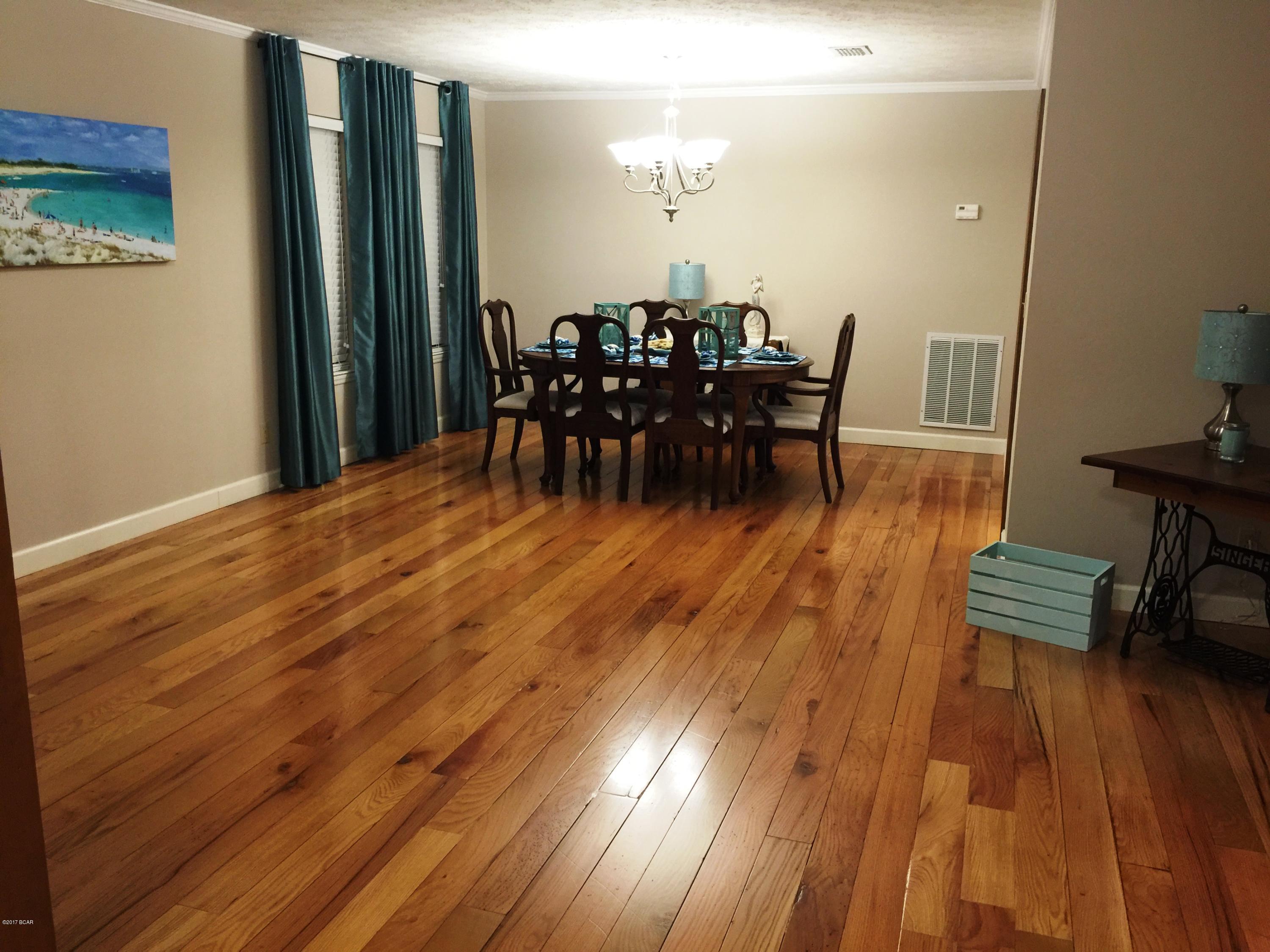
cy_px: 476
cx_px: 635
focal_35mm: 29
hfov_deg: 61.7
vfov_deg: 48.2
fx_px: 1064
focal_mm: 4.15
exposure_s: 1/15
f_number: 2.2
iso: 80
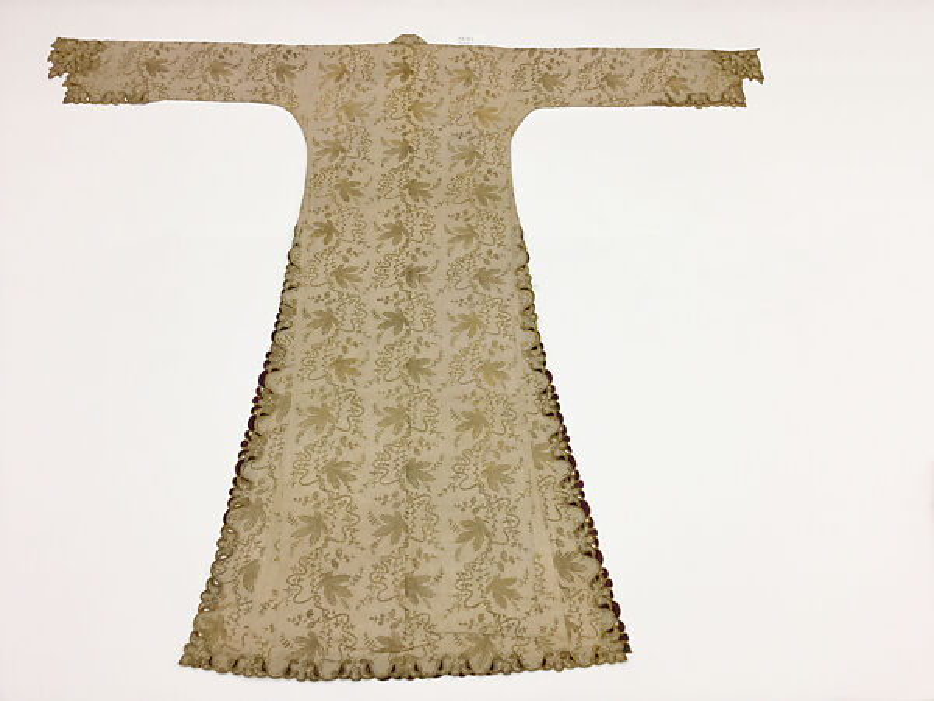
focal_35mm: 31
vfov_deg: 45.4
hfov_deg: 58.4
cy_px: 350
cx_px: 467
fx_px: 836
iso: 32
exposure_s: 1/60
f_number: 2.4
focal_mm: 3.3
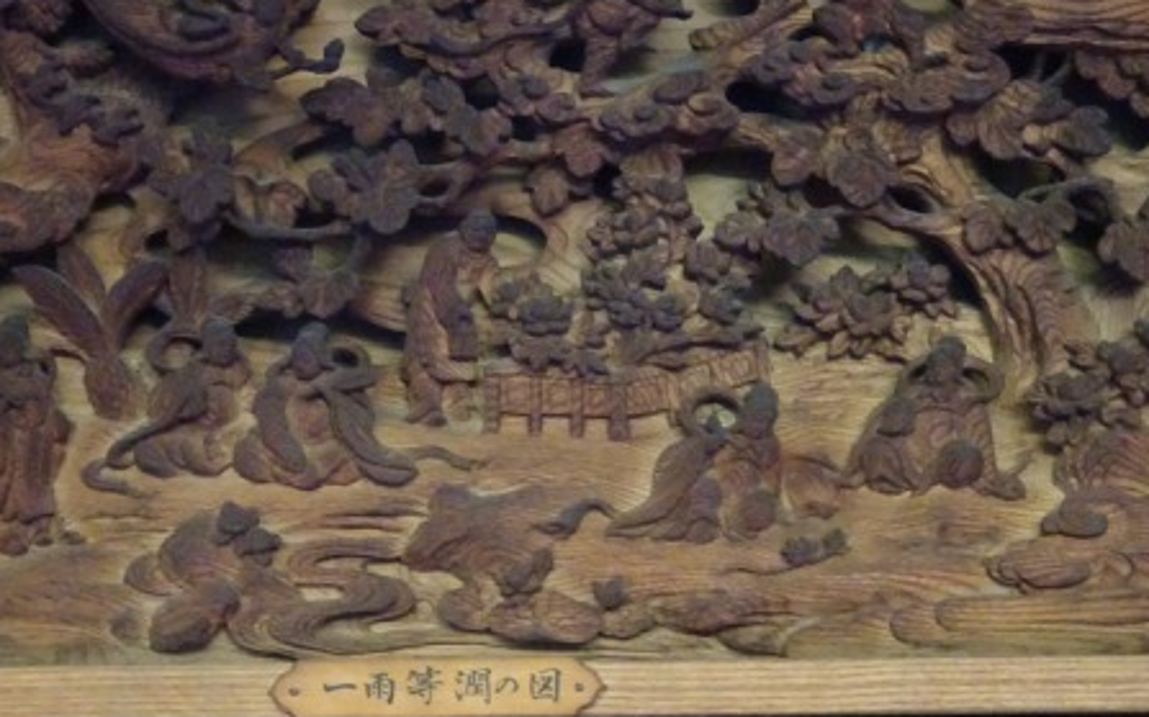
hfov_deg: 23.3
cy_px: 279
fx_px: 2786
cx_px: 517
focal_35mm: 89
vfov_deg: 14.7
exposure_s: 1/40
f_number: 5
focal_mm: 12.87
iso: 3200
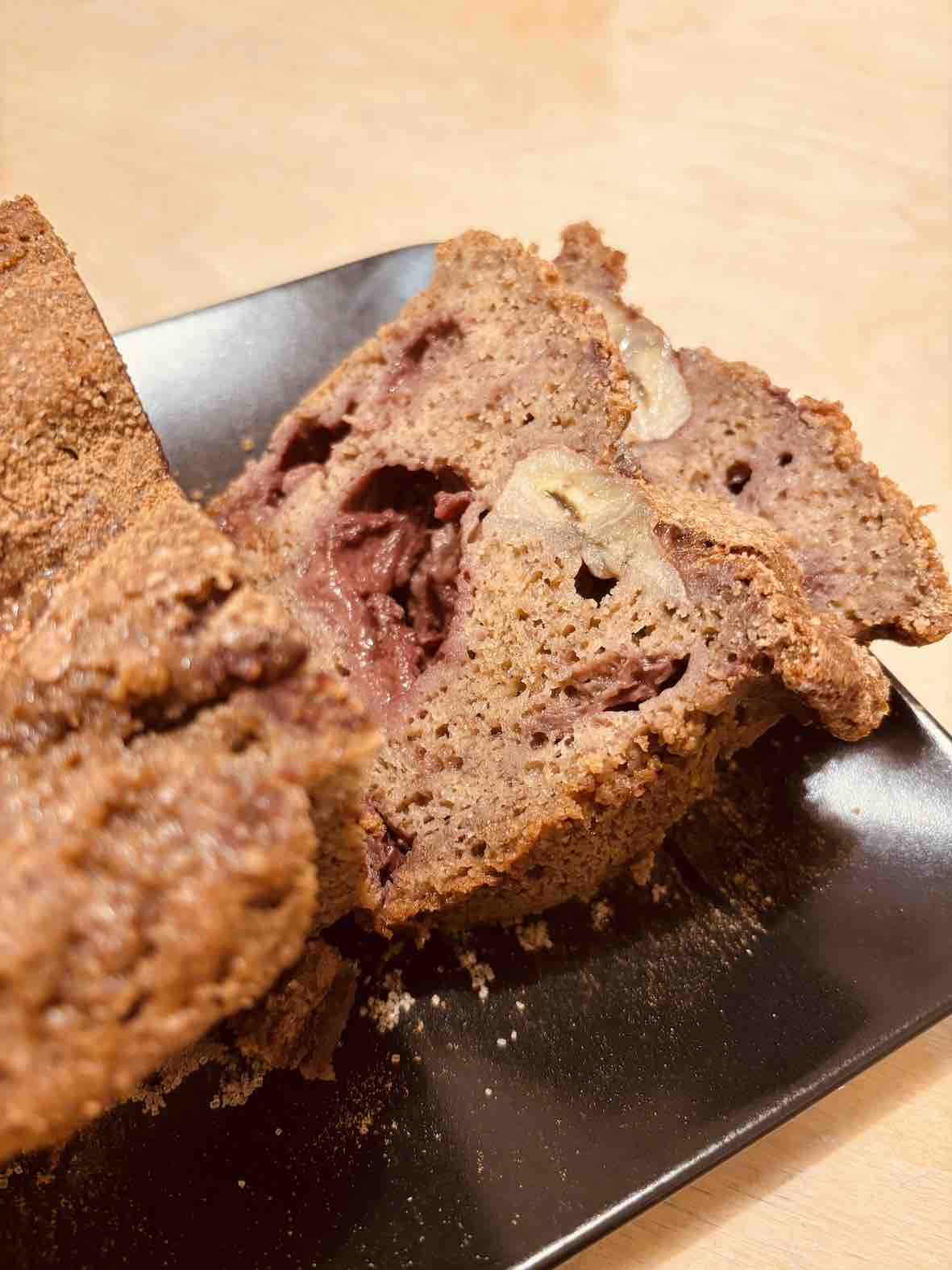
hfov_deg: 53.1
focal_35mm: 26
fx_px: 954
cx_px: 476
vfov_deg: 67.3
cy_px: 635
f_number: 1.6
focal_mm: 5.96
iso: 200
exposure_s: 1/50
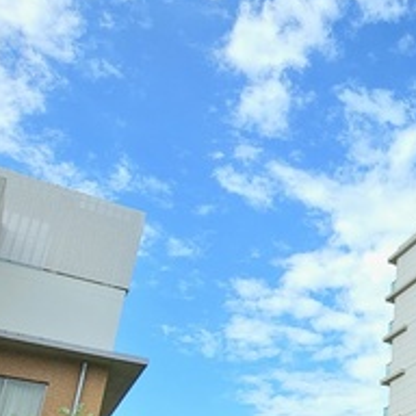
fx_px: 612
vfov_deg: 35.4
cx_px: 511
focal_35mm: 45
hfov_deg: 31.0
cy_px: 374
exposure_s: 1/667
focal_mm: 2.2
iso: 20
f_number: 1.9
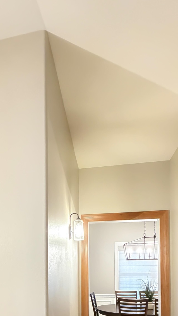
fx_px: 260
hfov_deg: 36.9
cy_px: 268
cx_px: 44
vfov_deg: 56.4
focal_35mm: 31
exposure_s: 1/40
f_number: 2.2
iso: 1000
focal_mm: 2.22
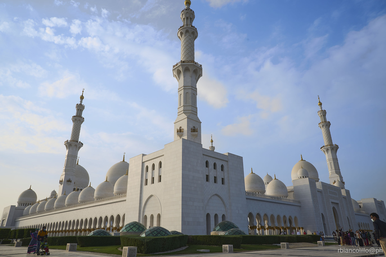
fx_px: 257
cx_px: 193
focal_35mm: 24
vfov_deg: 53.1
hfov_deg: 73.8
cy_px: 128
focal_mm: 24
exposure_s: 1/200
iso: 100
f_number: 11
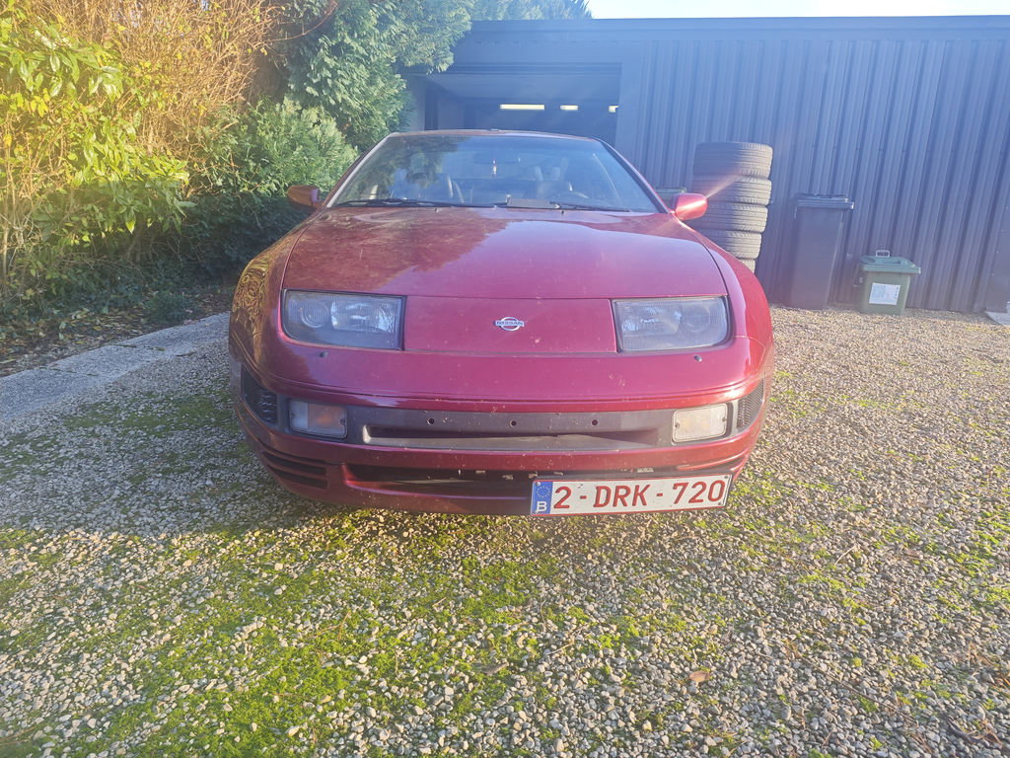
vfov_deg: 58.9
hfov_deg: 73.9
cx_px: 505
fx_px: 671
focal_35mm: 23
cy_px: 379
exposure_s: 1/248
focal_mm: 6.55
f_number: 1.6
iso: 50
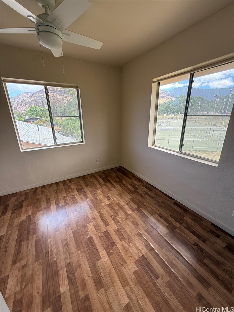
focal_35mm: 14
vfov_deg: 102.1
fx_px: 126
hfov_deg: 85.7
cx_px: 117
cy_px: 156
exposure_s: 1/105
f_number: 2.2
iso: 64
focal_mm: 2.22
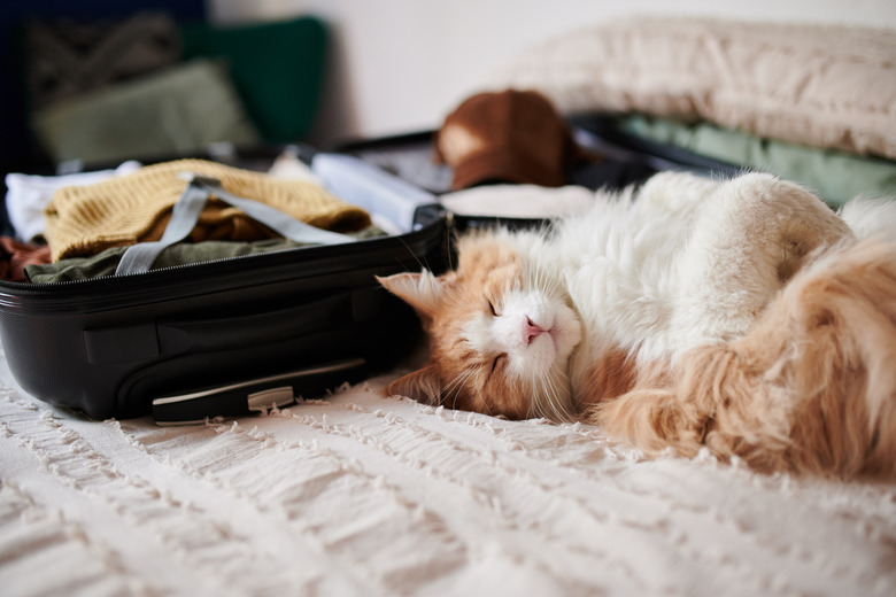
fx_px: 871
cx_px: 448
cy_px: 298
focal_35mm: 35
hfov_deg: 54.4
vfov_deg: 37.9
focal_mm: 35
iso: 400
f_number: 2
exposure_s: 1/160
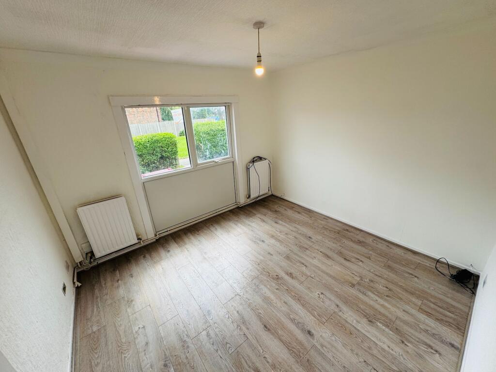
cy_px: 186
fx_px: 201
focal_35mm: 14
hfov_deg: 102.1
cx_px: 248
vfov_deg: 85.7
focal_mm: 2.22
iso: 40
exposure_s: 1/204
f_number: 2.2
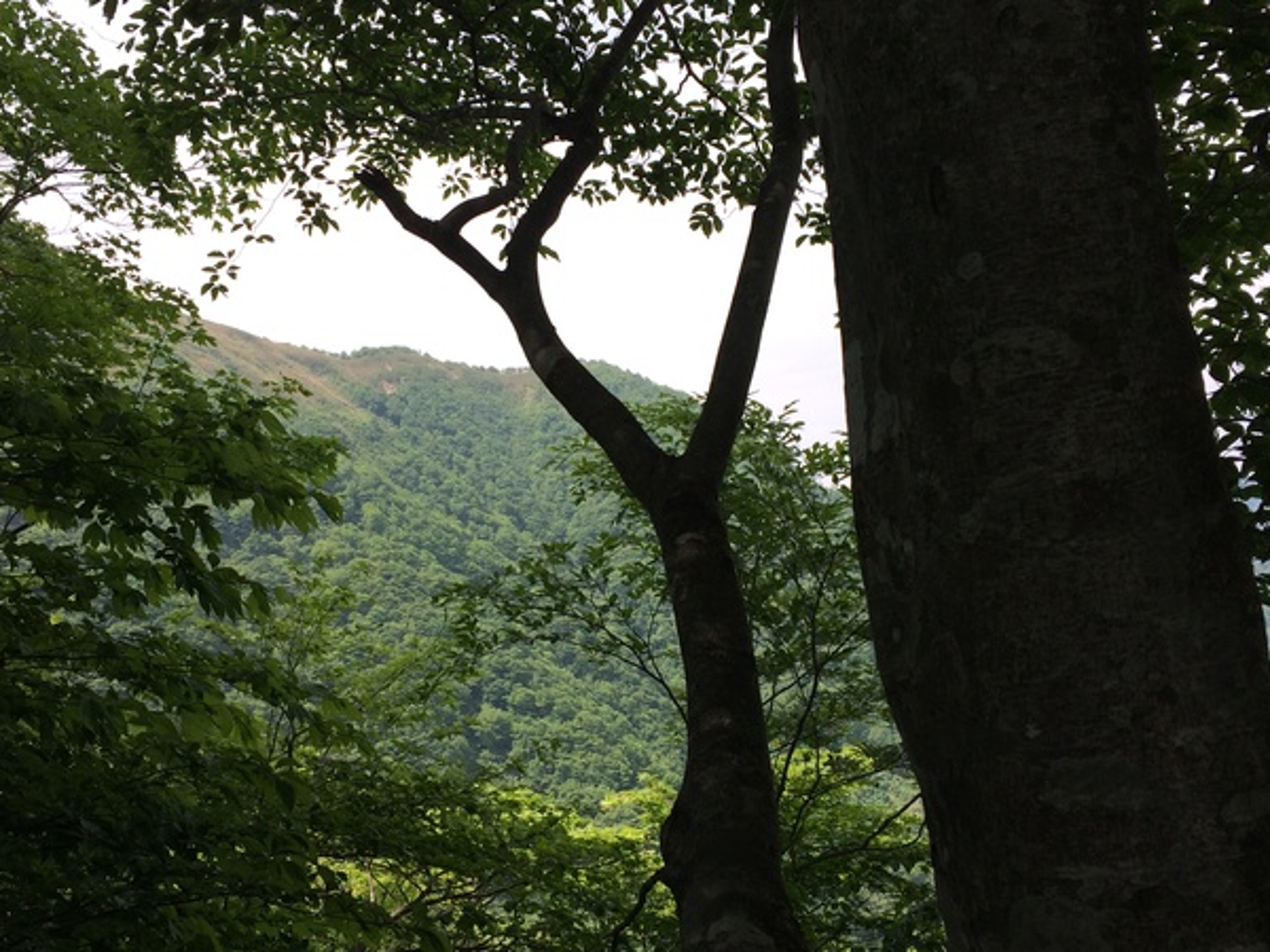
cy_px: 484
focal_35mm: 40
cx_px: 565
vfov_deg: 36.0
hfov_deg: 46.7
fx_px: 1468
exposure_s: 1/1109
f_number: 2.2
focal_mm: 4.12
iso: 32
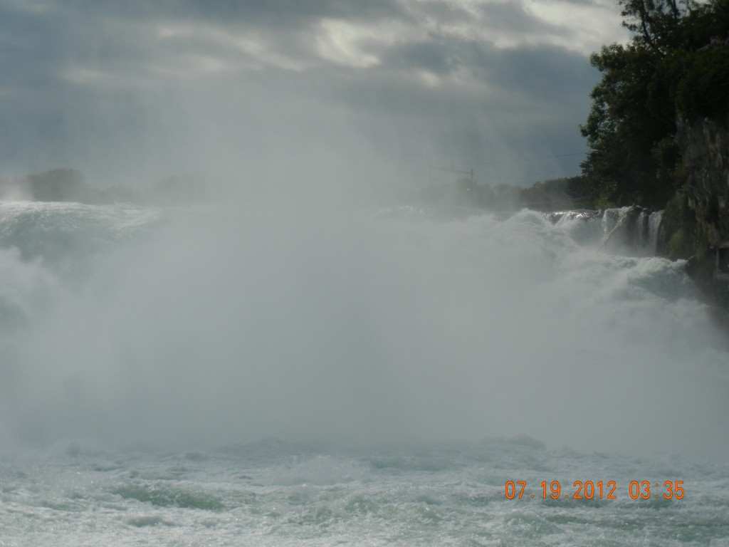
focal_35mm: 89
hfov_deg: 22.0
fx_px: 1874
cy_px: 274
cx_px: 364
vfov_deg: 16.6
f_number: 8.8
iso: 160
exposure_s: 1/821
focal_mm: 16
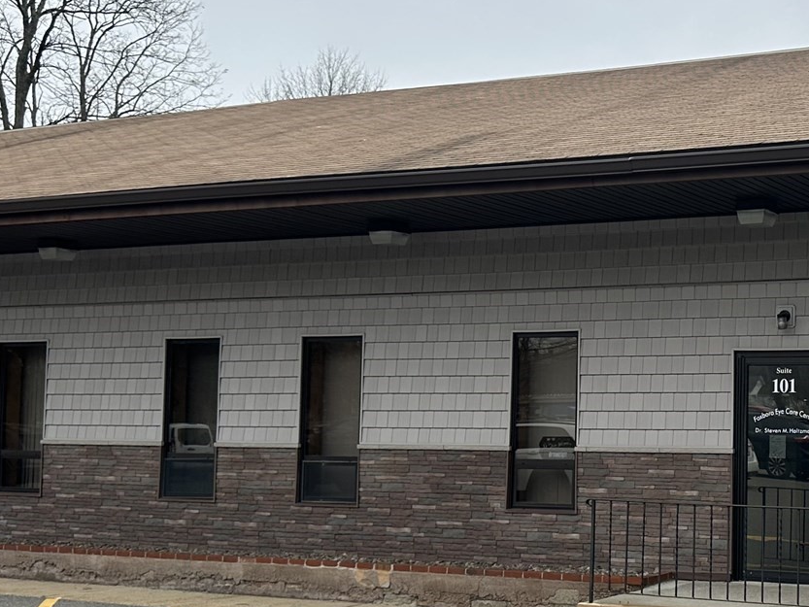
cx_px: 754
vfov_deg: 24.8
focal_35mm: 59
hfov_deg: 31.0
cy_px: 368
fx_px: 1379
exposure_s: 1/952
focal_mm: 6.86
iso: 80
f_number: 1.78
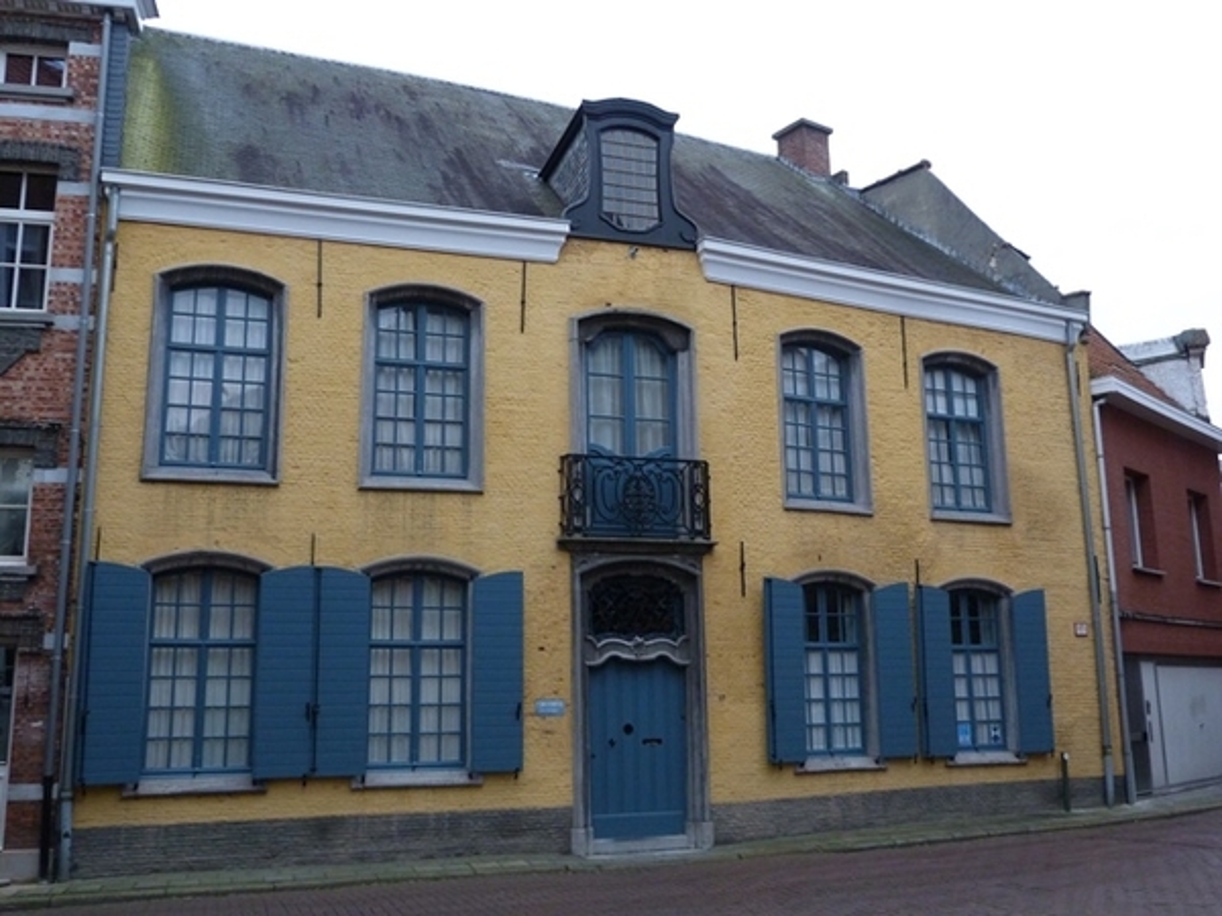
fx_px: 1130
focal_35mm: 32
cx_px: 611
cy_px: 458
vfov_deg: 44.2
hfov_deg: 56.8
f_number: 3
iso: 250
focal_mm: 5.7
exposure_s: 1/60
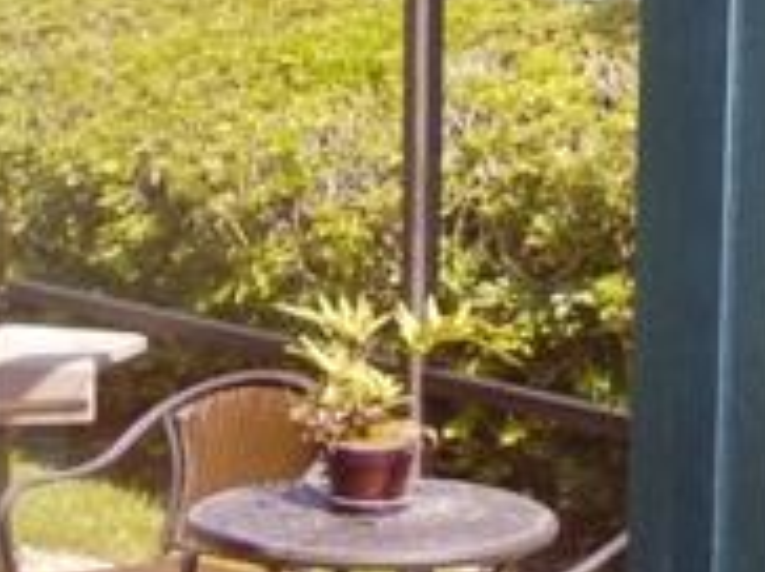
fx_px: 2251
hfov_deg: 19.1
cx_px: 584
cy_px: 522
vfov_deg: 14.3
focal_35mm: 102
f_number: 3.3
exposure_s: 1/30
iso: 125
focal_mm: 5.2
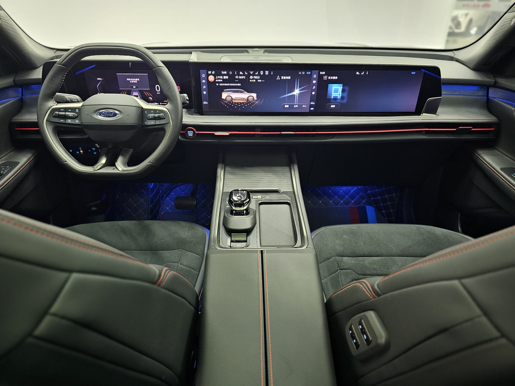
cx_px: 258
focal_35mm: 23
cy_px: 193
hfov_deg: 73.9
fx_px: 342
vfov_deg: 58.9
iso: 800
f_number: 1.7
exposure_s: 1/25
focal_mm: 6.3
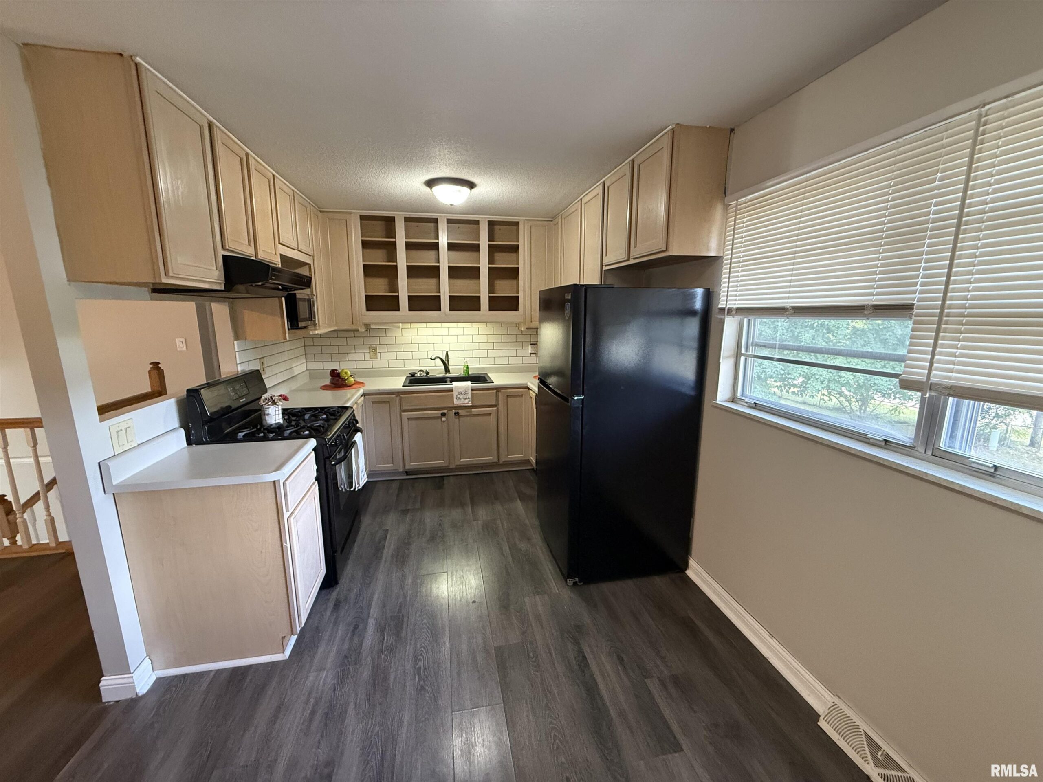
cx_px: 522
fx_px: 422
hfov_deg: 102.1
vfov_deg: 85.7
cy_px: 391
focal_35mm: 14
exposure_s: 1/60
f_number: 2.2
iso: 500
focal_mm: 2.22
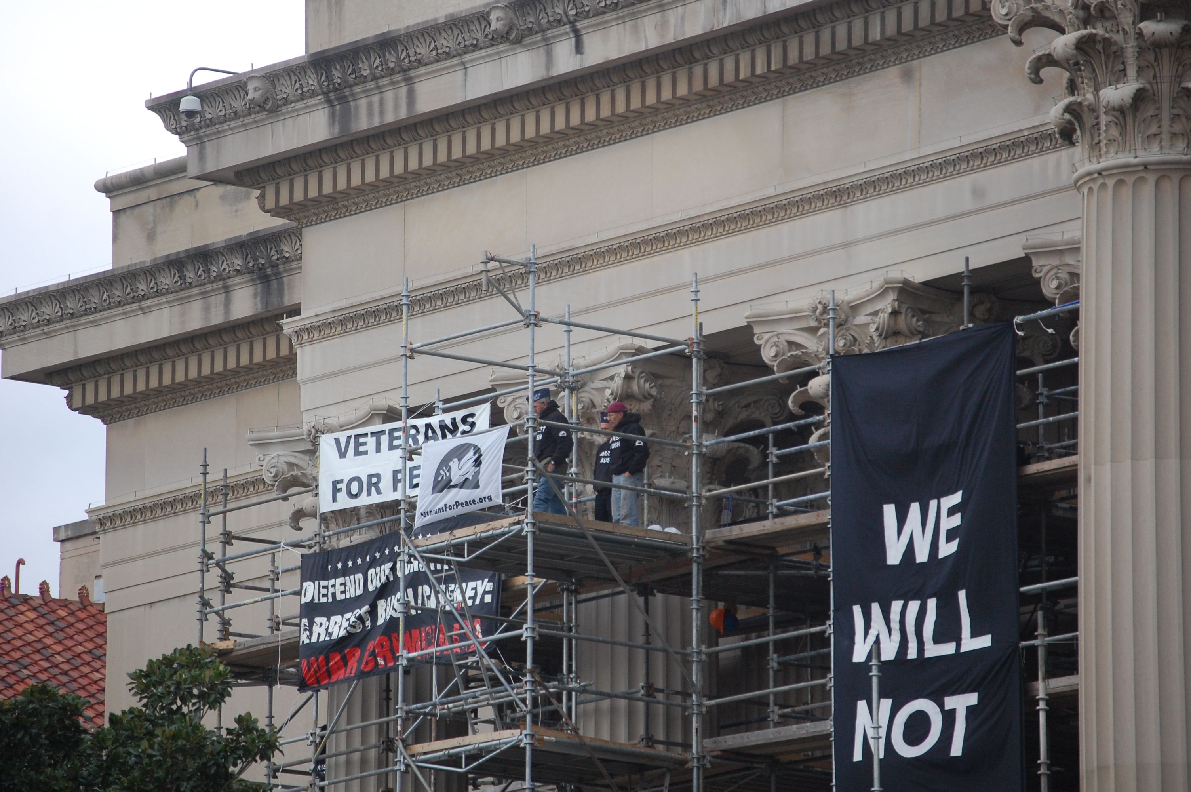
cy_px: 396
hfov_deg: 6.9
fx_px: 9916
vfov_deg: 4.6
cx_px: 596
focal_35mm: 300
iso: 640
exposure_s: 1/500
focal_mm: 200
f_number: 5.6
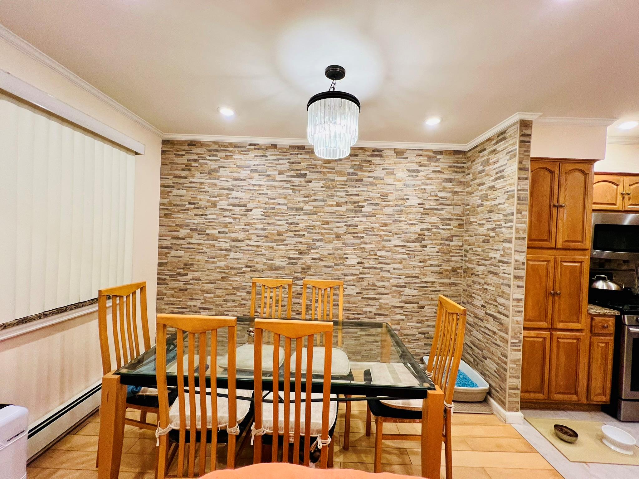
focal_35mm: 13
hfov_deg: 106.2
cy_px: 240
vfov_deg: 89.9
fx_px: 240
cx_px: 320
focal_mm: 1.57
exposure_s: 1/60
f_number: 1.8
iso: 160
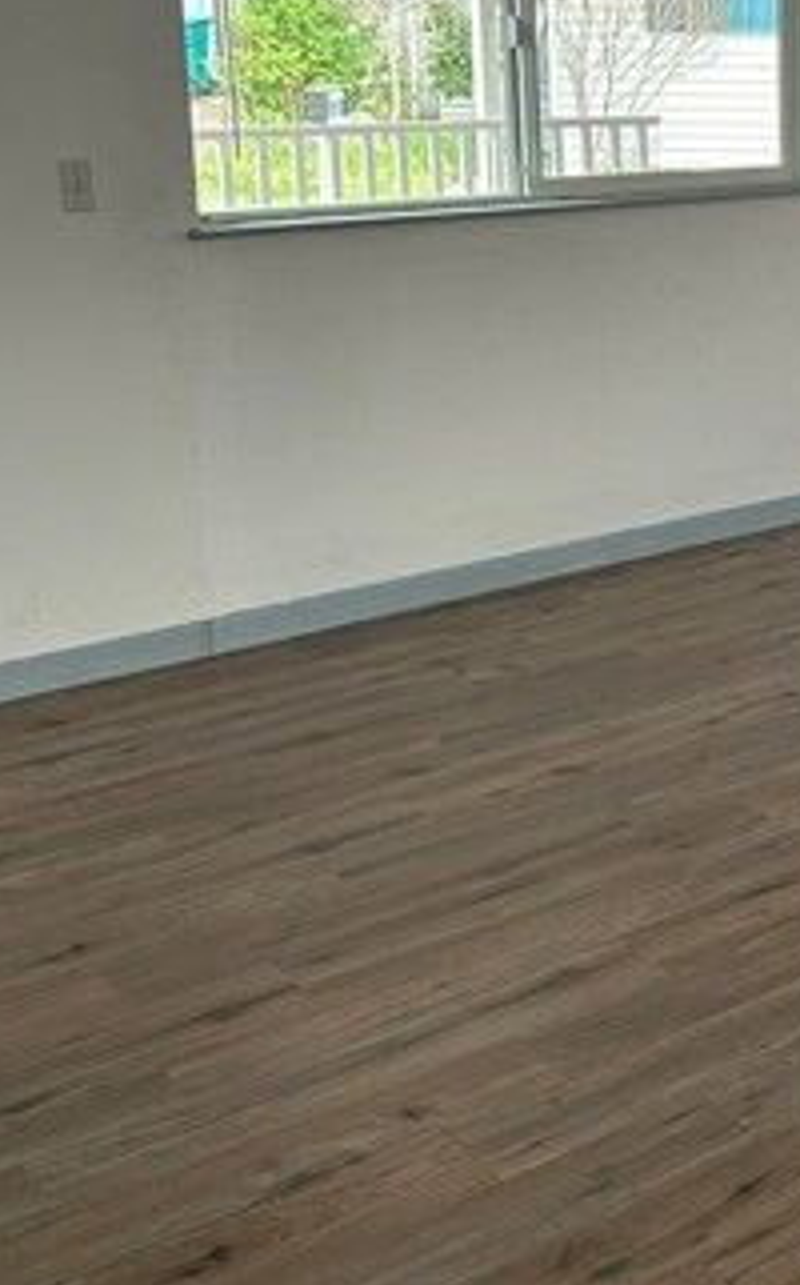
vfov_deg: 36.6
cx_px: 920
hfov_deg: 22.0
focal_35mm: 55
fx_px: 1923
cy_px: 432
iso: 100
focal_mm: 5.7
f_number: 1.5
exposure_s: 1/120
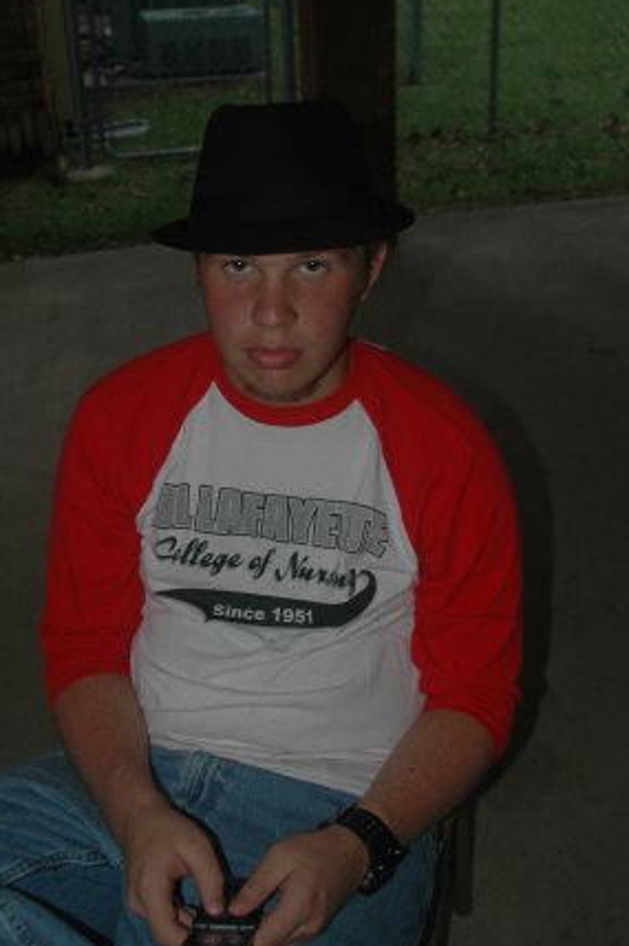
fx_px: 1103
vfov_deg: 46.4
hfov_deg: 31.8
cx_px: 292
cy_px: 421
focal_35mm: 42
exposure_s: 1/60
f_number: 3.8
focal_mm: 20
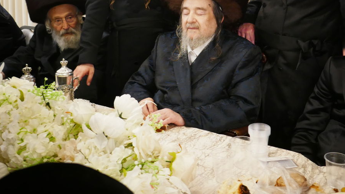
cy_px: 21
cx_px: 219
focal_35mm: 41
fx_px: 375
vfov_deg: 28.0
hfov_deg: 48.8
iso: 800
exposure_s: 1/60
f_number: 2.8
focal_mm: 9.1
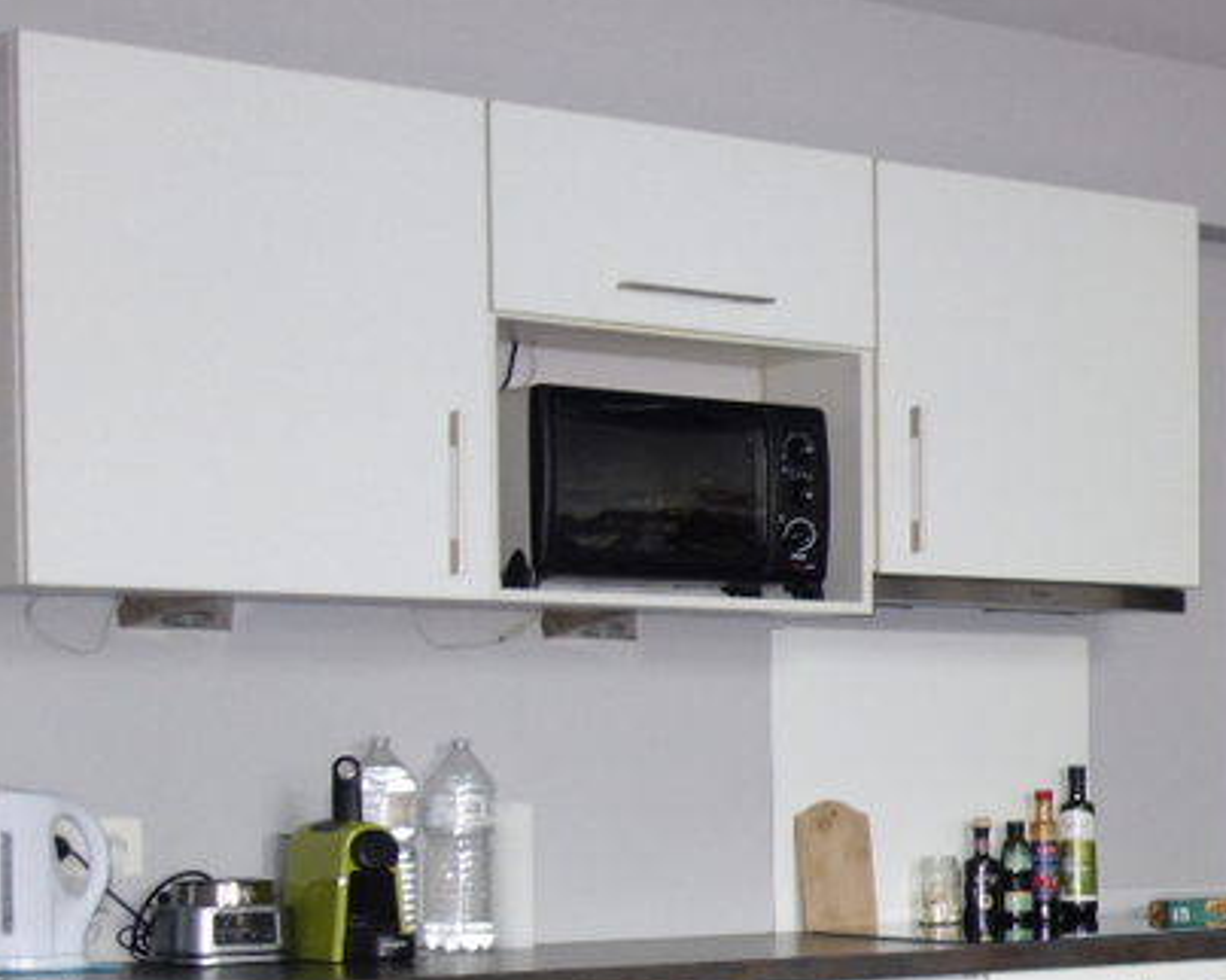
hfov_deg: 18.3
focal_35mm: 88
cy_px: 810
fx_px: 3192
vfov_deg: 17.3
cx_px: 2041
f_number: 1.8
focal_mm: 10.4
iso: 200
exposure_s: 1/30
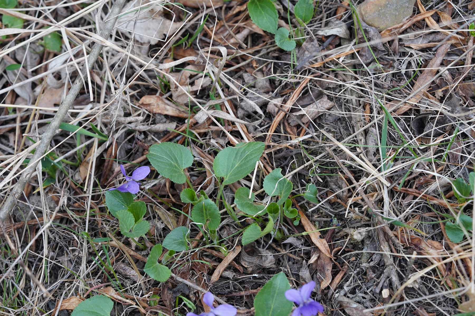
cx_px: 238
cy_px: 158
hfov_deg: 22.6
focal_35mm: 90
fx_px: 1187
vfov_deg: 15.2
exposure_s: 1/250
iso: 1600
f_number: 8
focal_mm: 90
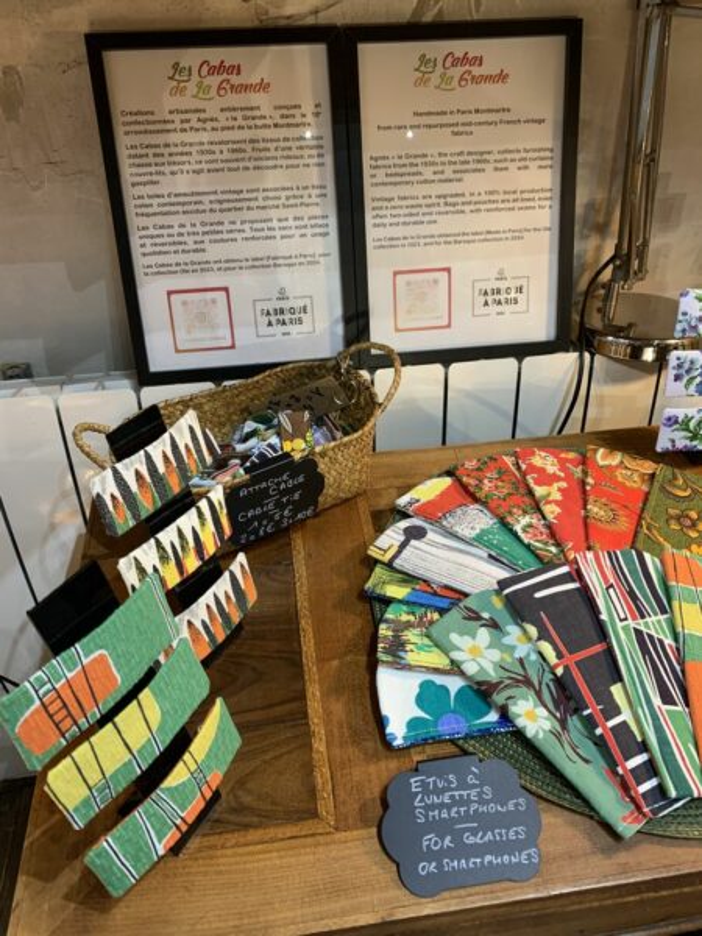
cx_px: 351
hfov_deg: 53.1
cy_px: 468
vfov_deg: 67.3
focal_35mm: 26
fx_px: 703
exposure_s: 1/50
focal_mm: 4.25
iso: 160
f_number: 1.8
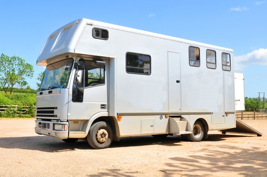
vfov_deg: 35.8
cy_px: 87
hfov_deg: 51.9
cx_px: 134
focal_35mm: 37
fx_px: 274
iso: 200
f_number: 9
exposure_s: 1/250
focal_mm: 24
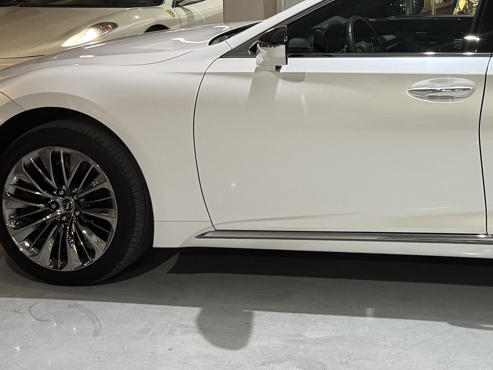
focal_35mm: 69
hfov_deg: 26.6
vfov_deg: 20.7
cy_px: 15
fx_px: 983
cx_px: 497
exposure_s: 1/60
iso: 320
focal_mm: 6.76
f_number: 1.78
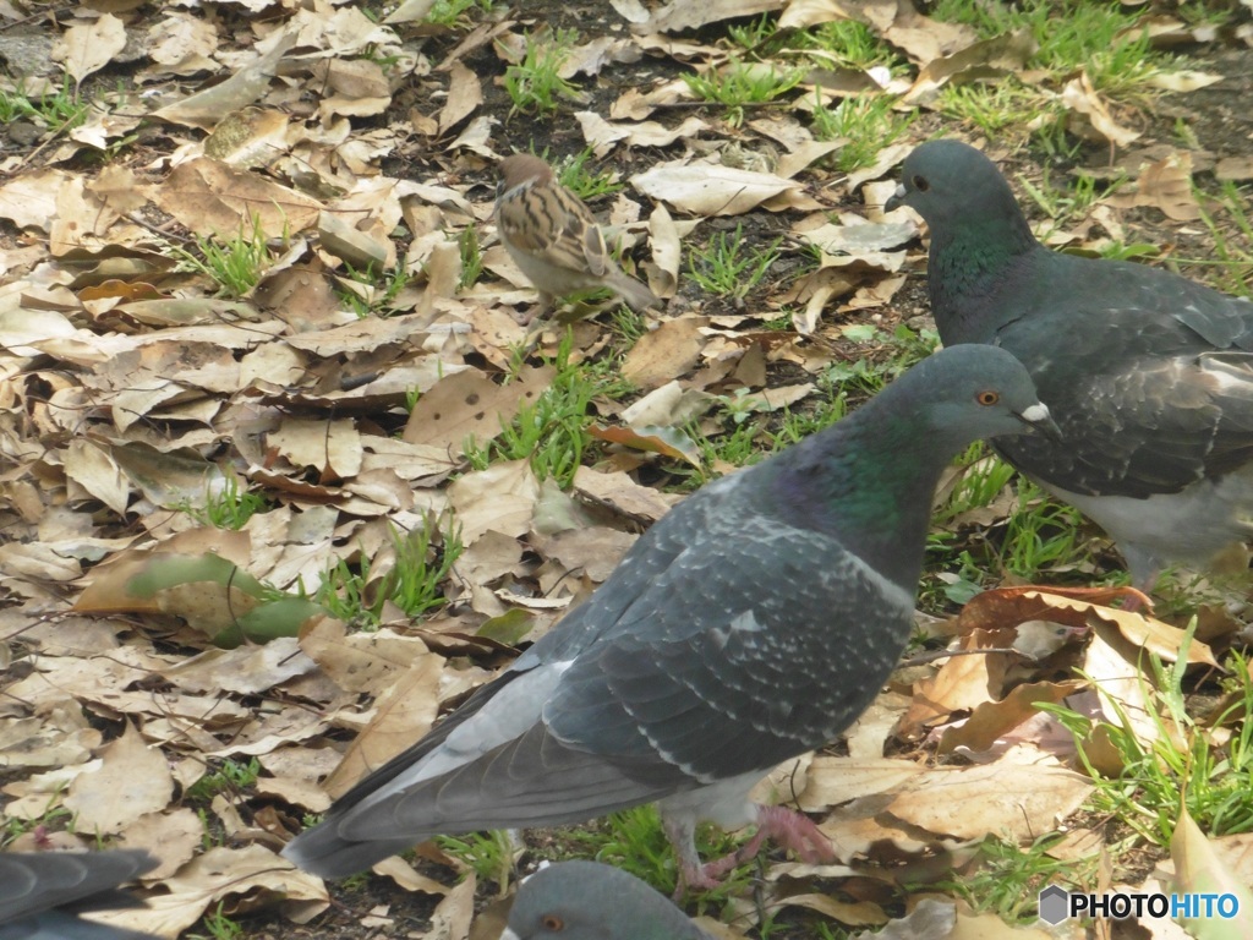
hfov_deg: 9.2
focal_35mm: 214
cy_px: 470
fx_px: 7746
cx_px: 626
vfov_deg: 6.9
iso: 320
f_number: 5.6
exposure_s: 1/125
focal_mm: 38.2
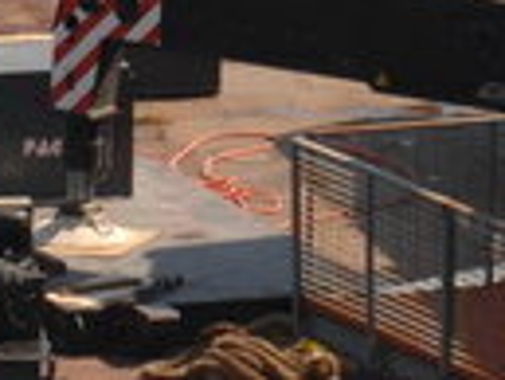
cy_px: -419
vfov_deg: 1.5
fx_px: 14150
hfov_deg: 2.0
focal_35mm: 969
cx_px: 748
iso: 100
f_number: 11
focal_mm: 80
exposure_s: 1/125
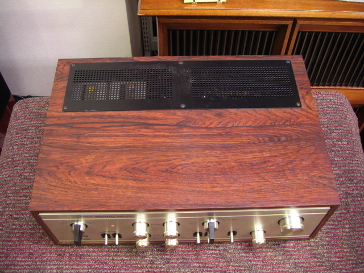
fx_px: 400
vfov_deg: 37.7
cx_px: 182
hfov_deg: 49.0
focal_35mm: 38
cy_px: 136
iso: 200
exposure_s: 1/10
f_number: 3.4
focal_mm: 6.3
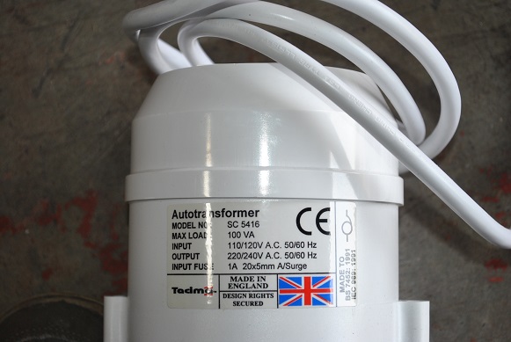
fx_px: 1173
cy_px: 171
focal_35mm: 82
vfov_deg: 16.6
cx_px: 256
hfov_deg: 24.6
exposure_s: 1/60
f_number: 5.6
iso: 200
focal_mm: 55
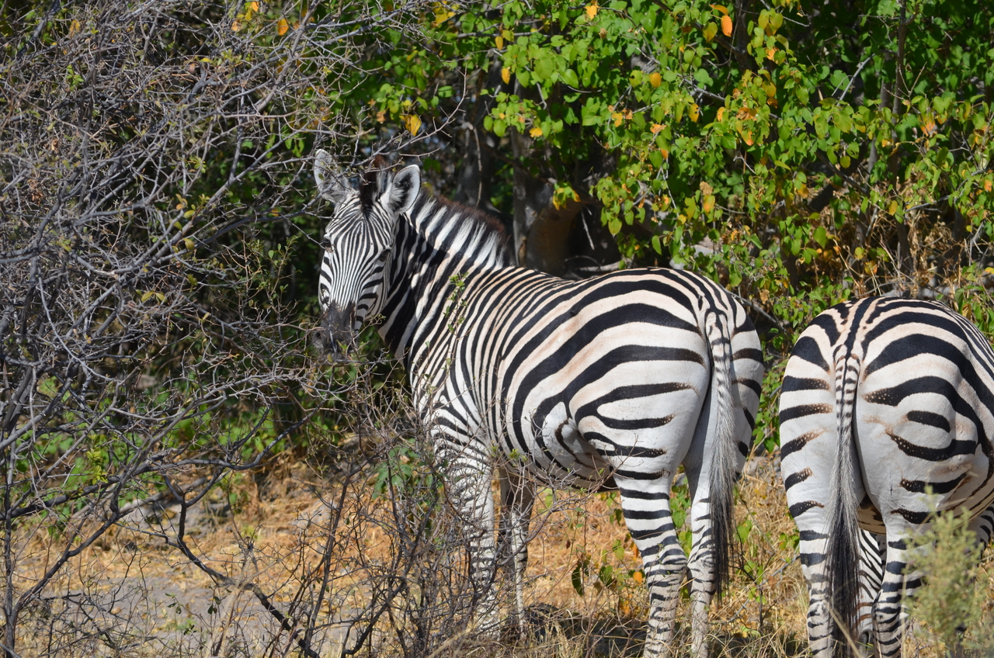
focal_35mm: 232
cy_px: 329
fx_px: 6407
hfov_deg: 8.9
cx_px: 497
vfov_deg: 5.9
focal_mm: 155
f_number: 7.1
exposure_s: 1/800
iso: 200
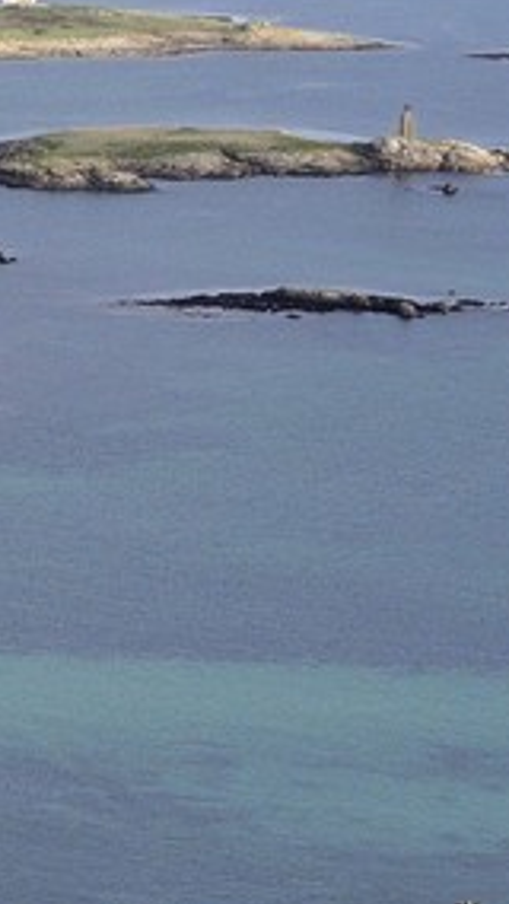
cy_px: 759
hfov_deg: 4.8
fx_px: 5368
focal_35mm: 224
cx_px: -1734
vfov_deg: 9.6
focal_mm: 38
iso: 1000
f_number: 8
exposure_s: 1/1250
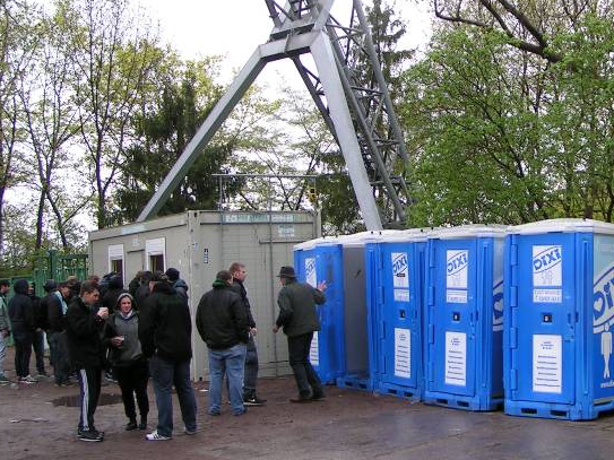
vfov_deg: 25.9
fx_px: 993
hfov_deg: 33.8
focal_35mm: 56
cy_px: 148
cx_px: 448
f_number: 3.2
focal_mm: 5.8
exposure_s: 1/60
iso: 50
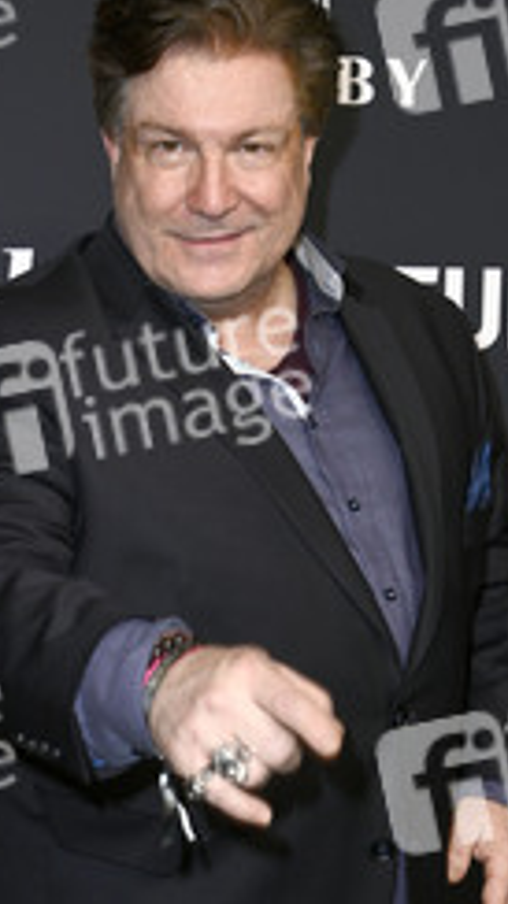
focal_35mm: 96
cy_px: 582
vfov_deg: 22.2
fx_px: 2302
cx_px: 230
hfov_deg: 12.6
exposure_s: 1/250
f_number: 5.6
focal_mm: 56
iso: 500
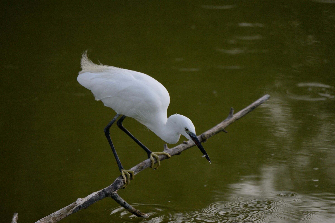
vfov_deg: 3.4
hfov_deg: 5.2
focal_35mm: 400
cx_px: 168
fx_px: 3723
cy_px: 112
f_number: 6.3
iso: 3200
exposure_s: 1/1250
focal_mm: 400
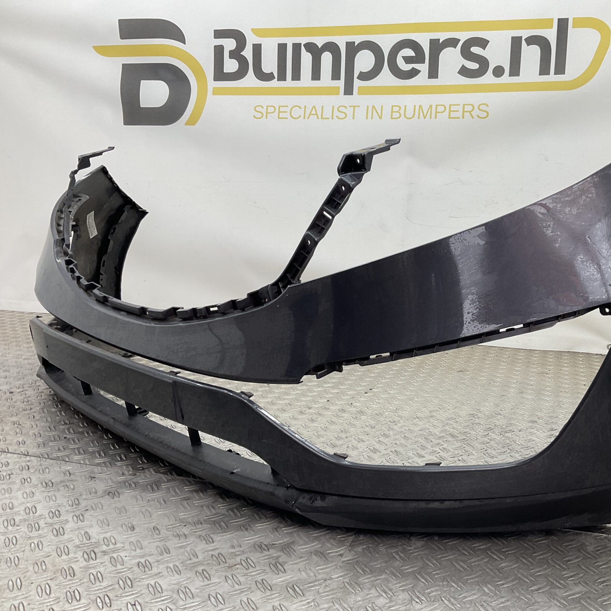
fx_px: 699
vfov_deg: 47.2
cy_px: 302
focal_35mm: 35
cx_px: 391
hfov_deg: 46.7
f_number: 1.8
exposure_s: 1/100
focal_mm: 3
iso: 25
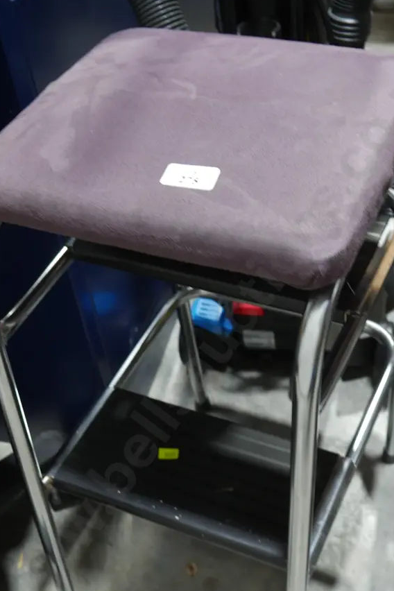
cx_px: 223
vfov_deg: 39.5
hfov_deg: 27.0
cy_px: 340
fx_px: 821
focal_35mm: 50
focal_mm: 20
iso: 640
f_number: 4.4
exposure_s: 1/60
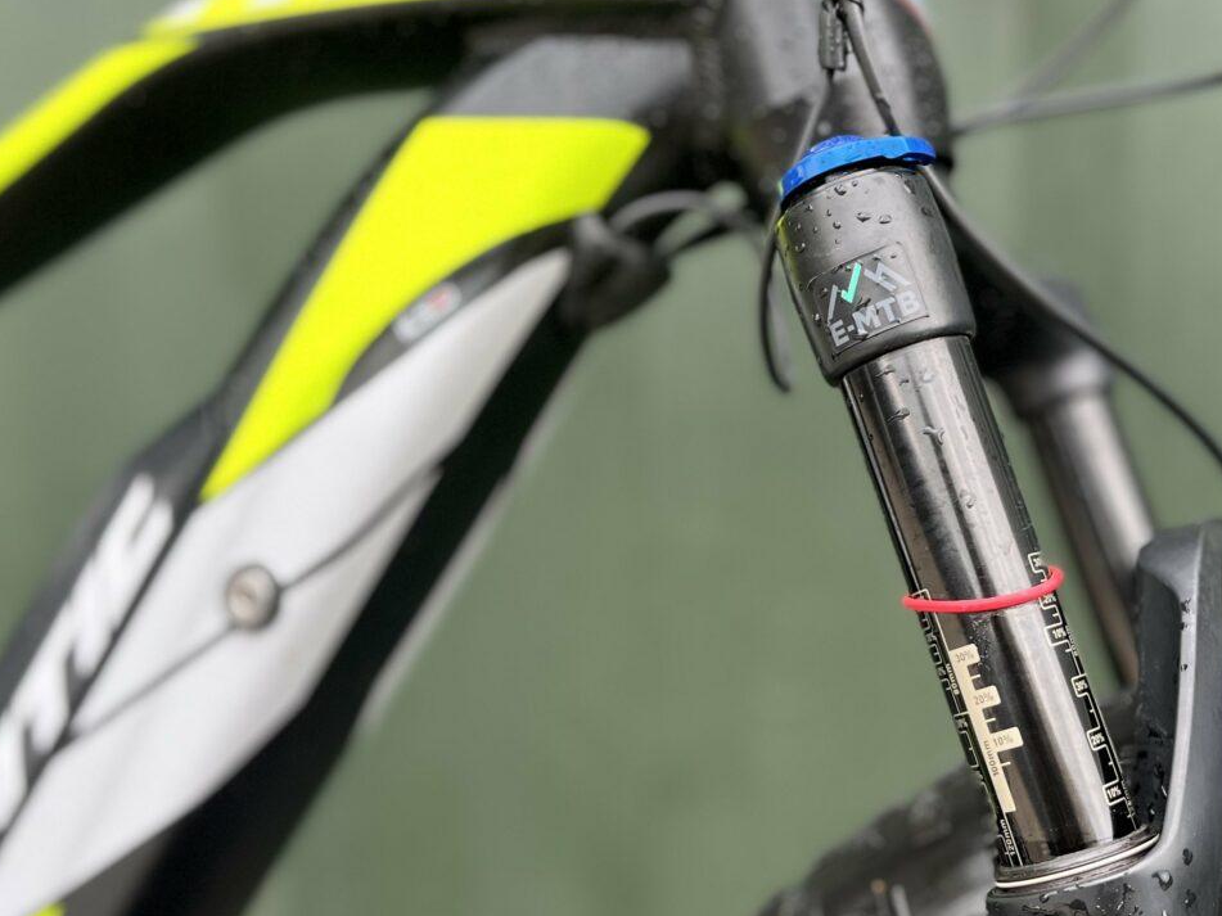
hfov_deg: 44.7
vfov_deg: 34.3
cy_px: 528
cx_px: 678
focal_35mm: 42
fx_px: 1482
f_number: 1.6
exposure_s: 1/172
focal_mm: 5.1
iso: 50
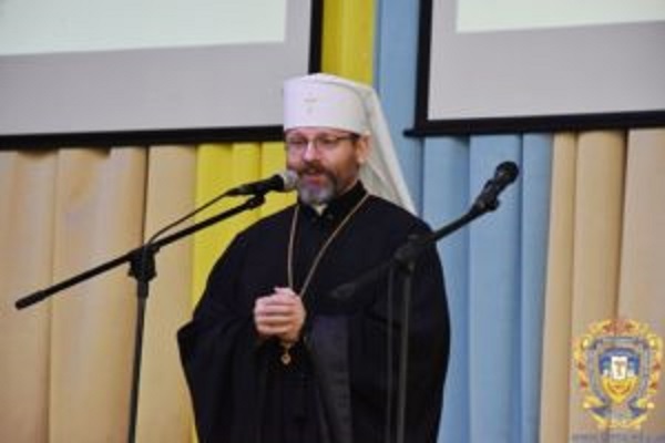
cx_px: 332
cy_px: 222
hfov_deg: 9.8
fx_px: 3879
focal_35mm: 210
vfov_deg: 6.5
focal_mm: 140
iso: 1600
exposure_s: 1/60
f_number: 8
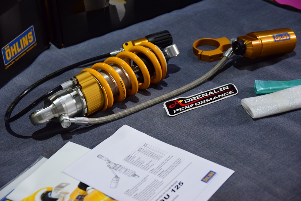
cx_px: 150
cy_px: 100
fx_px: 628
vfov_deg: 18.2
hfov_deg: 27.0
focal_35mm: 75
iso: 1250
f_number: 3.8
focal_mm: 50
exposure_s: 1/30
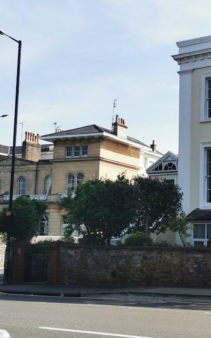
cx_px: 214
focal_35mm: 56
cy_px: 169
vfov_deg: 36.3
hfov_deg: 22.2
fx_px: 516
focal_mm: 5.58
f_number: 1.8
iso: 50
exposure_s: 1/2203
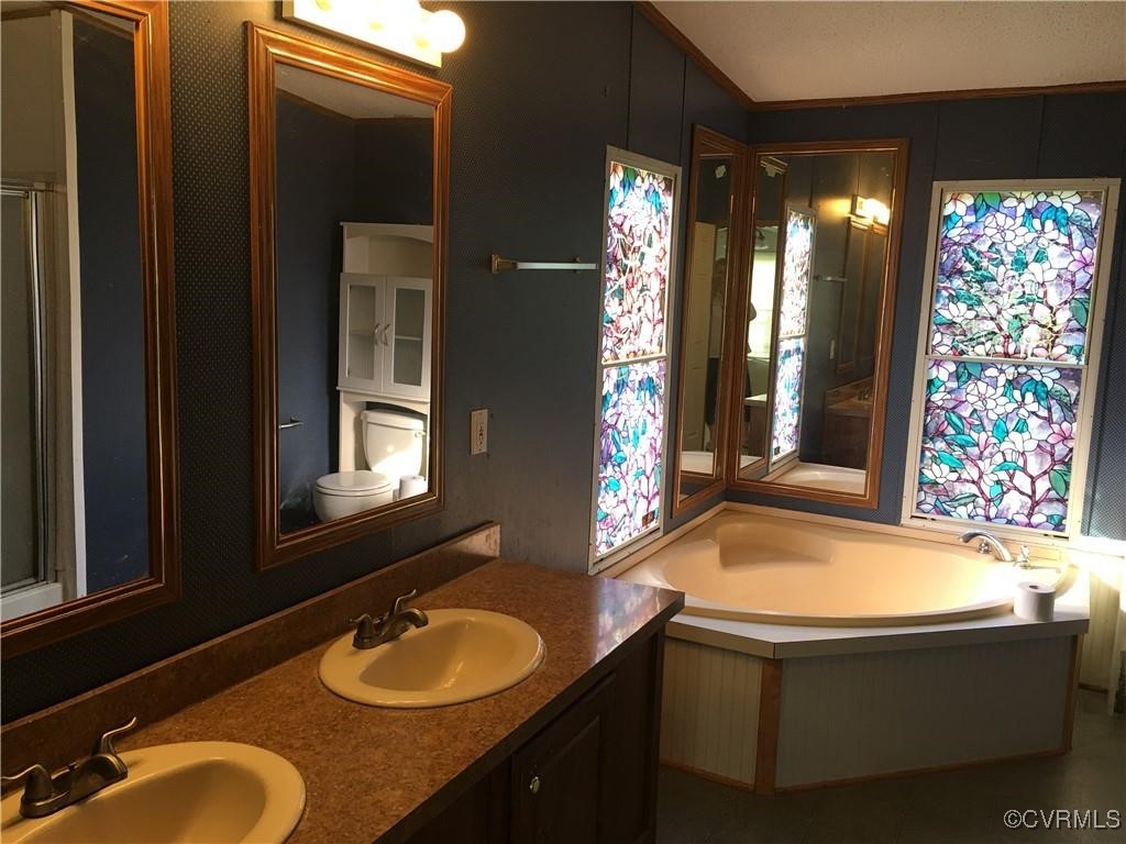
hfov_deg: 61.7
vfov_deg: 48.2
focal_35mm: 29
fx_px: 943
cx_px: 563
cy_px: 422
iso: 25
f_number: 2.2
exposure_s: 1/30
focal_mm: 4.15
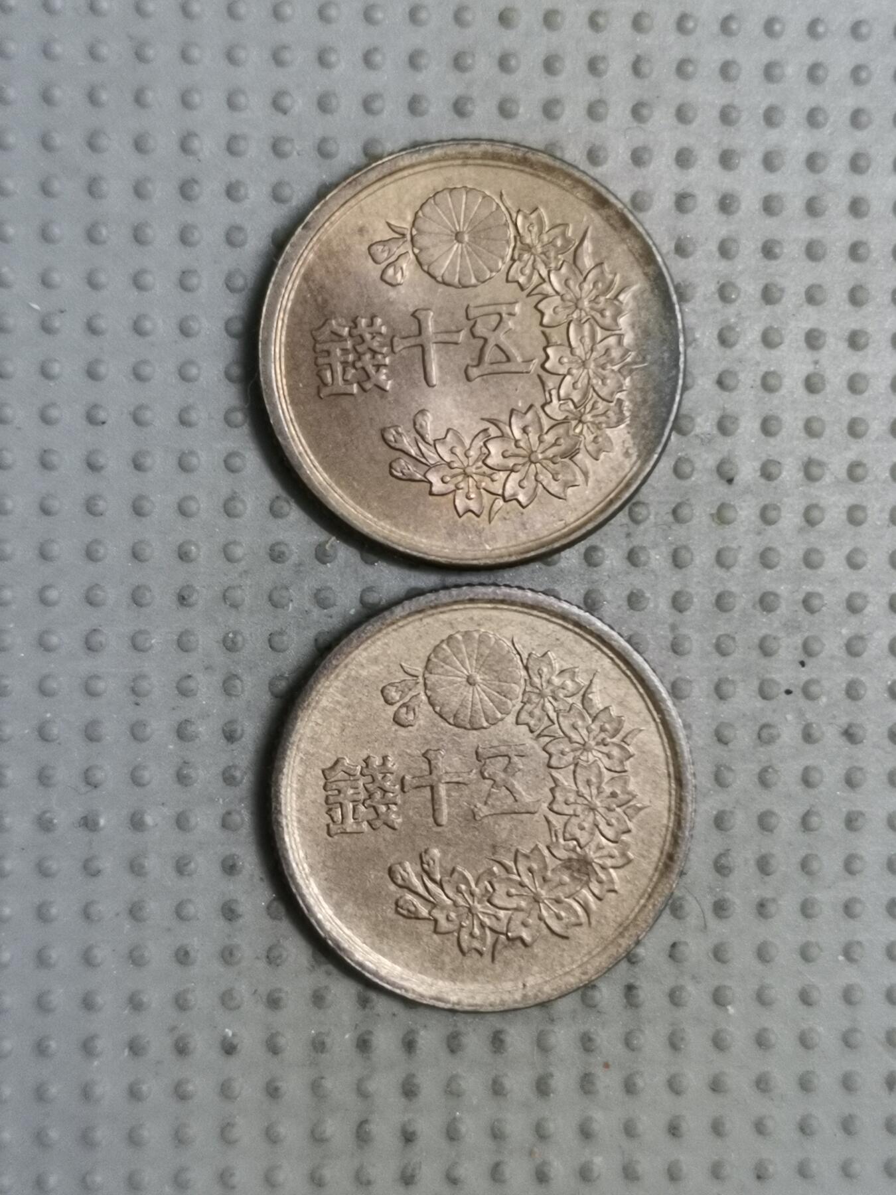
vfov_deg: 36.8
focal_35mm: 52
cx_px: 448
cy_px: 598
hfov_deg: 28.0
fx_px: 1795
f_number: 1.8
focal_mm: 4.75
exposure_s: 1/22.5
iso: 500
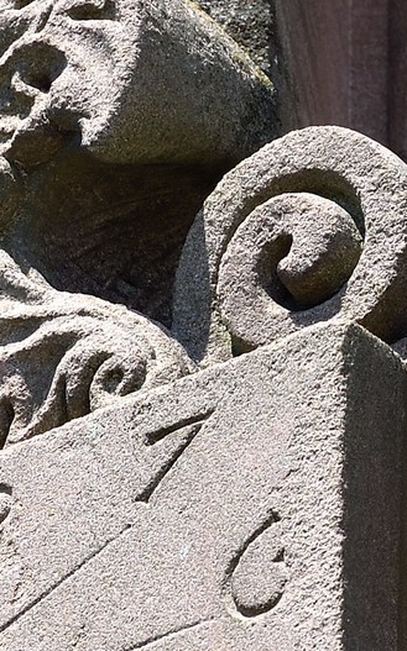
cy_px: 1217
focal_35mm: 930
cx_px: -79
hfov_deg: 1.4
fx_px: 16519
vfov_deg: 2.3
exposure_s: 1/250
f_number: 10
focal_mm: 200
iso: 200
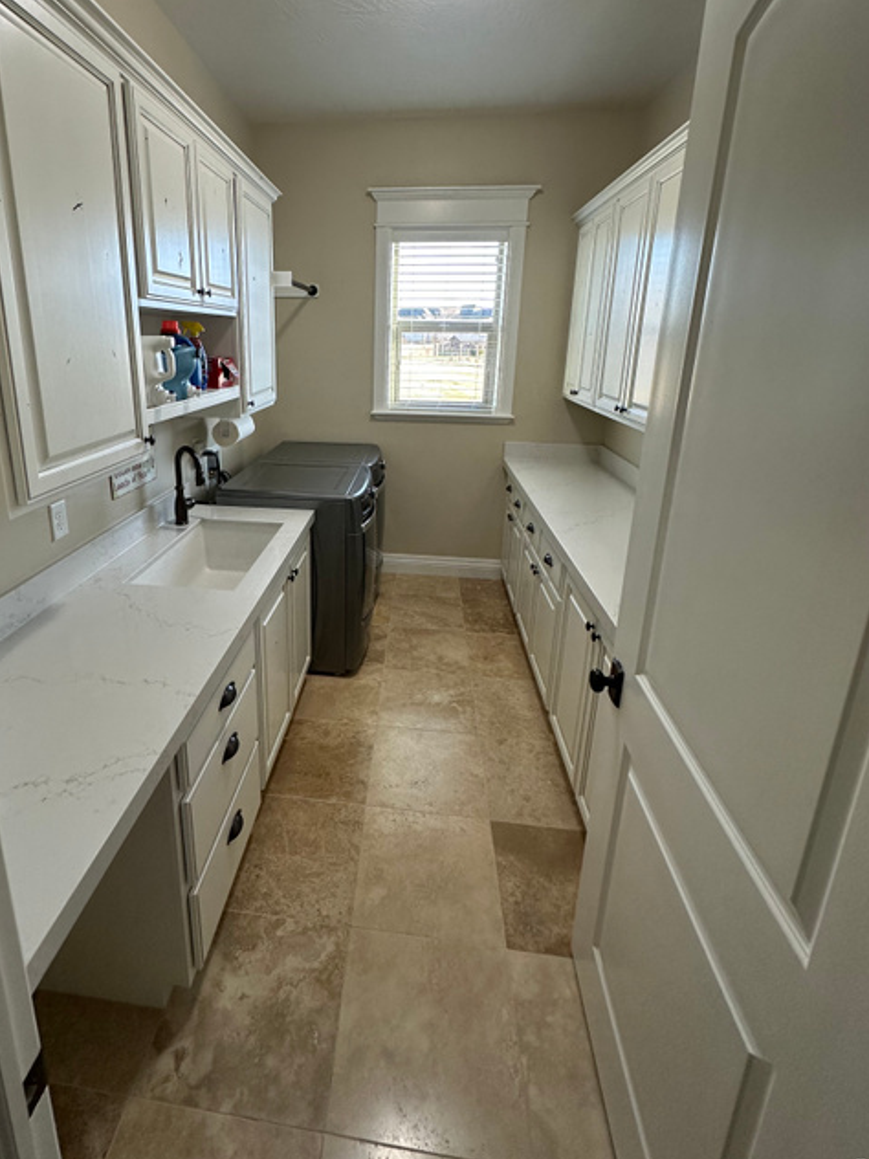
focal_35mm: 17
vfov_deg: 90.2
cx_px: 348
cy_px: 482
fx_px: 569
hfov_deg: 73.9
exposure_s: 1/120
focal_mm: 2.22
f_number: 2.2
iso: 200
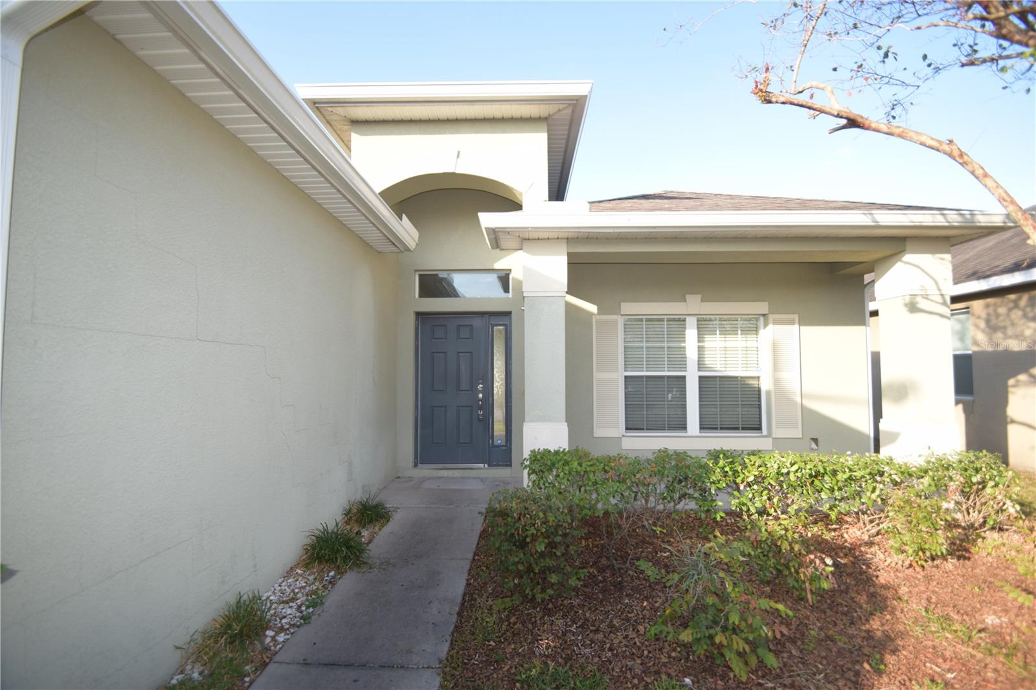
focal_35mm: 15
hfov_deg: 100.4
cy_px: 345
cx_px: 518
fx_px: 432
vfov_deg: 77.3
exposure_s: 1/200
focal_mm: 10
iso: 125
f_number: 3.5
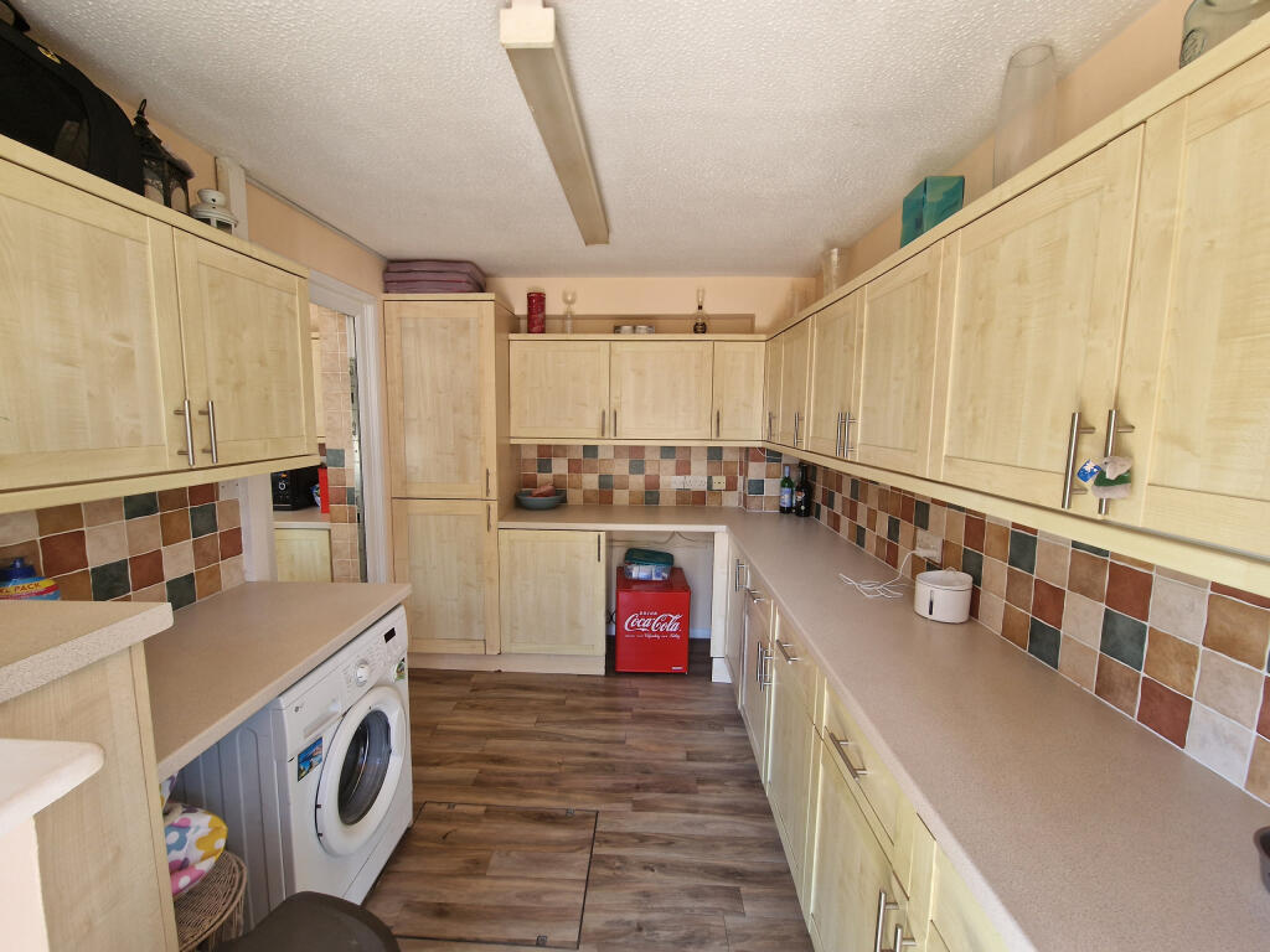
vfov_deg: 89.9
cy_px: 476
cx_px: 635
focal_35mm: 13
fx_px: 477
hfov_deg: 106.2
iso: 100
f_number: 2.2
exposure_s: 1/50
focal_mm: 2.2
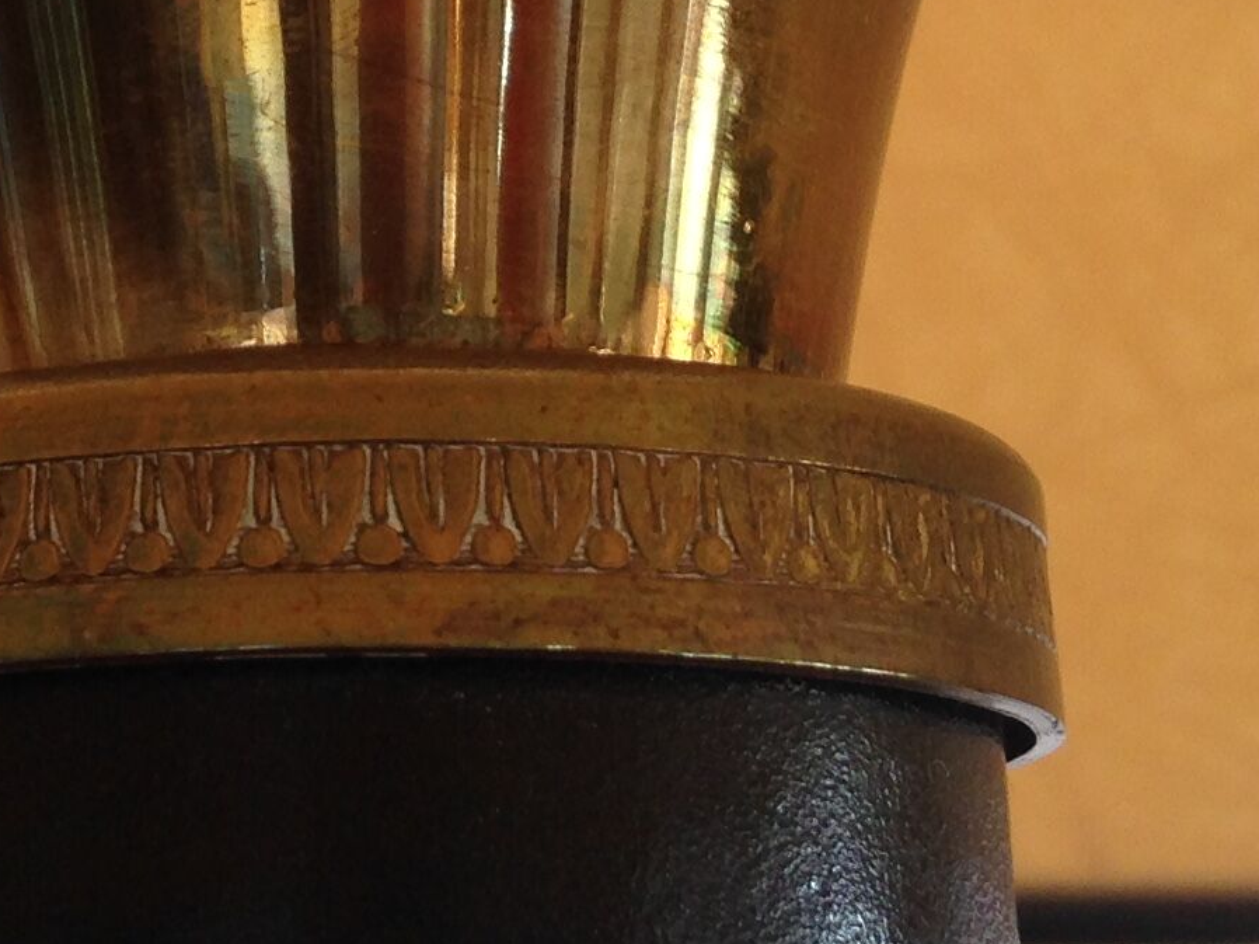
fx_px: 4363
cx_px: 160
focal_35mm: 120
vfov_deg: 12.2
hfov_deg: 16.2
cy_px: -49
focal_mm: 4.12
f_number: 2.4
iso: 50
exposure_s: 1/60
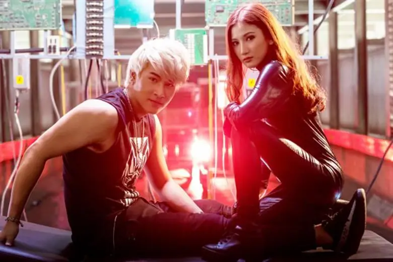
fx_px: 764
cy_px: 131
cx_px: 196
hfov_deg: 28.8
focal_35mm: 70
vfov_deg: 19.5
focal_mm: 70
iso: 1600
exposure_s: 1/200
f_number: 3.5
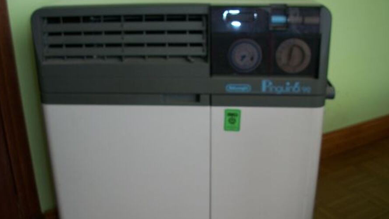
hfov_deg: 47.3
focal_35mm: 43
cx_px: 180
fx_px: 444
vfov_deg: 27.6
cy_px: 139
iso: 80
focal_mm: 6.3
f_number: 3.1
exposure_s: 1/30
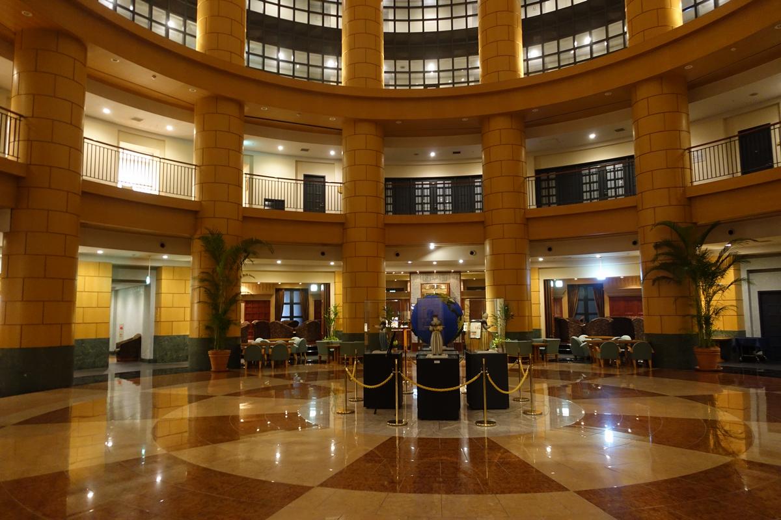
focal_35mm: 24
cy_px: 260
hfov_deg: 73.7
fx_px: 521
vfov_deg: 53.1
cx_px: 390
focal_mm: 8.8
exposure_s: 1/13
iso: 800
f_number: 1.8
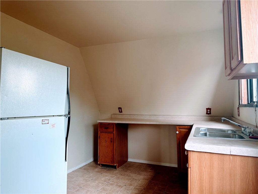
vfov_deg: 56.8
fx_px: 179
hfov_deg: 71.6
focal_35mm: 24
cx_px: 129
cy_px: 97
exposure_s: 1/60
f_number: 1.78
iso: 125
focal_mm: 6.86
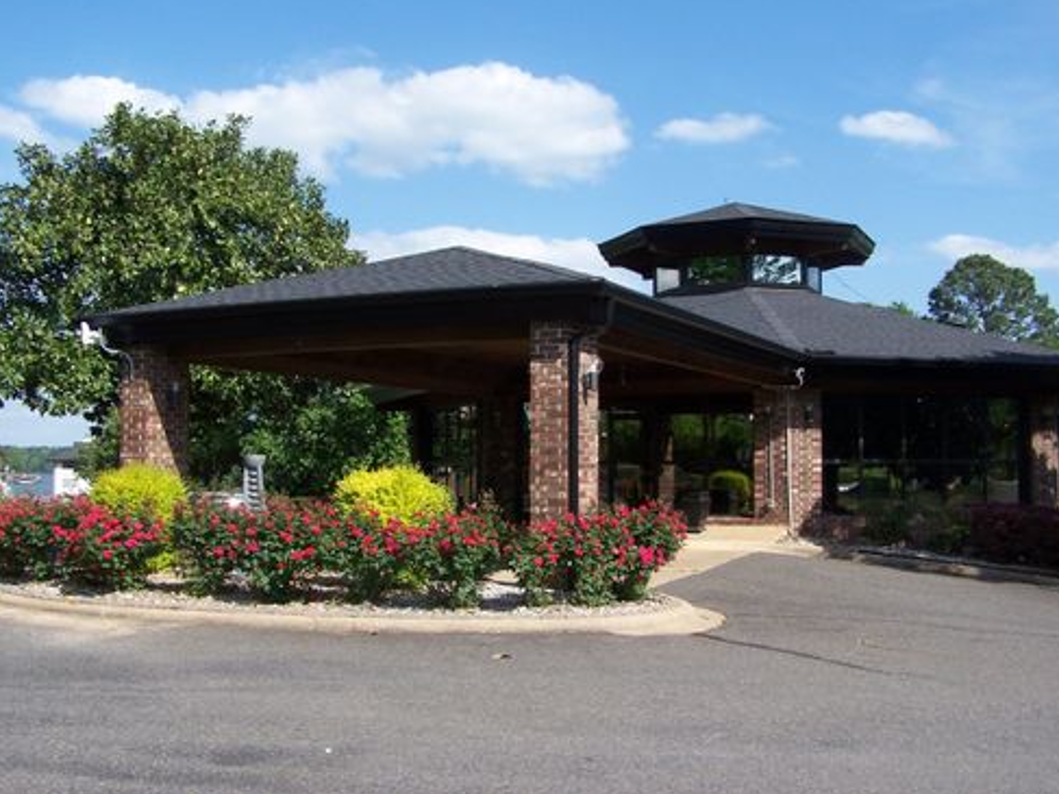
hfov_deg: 47.9
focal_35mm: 39
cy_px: 397
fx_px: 1193
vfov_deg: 36.8
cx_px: 539
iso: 80
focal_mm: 6.3
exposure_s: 1/640
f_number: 4
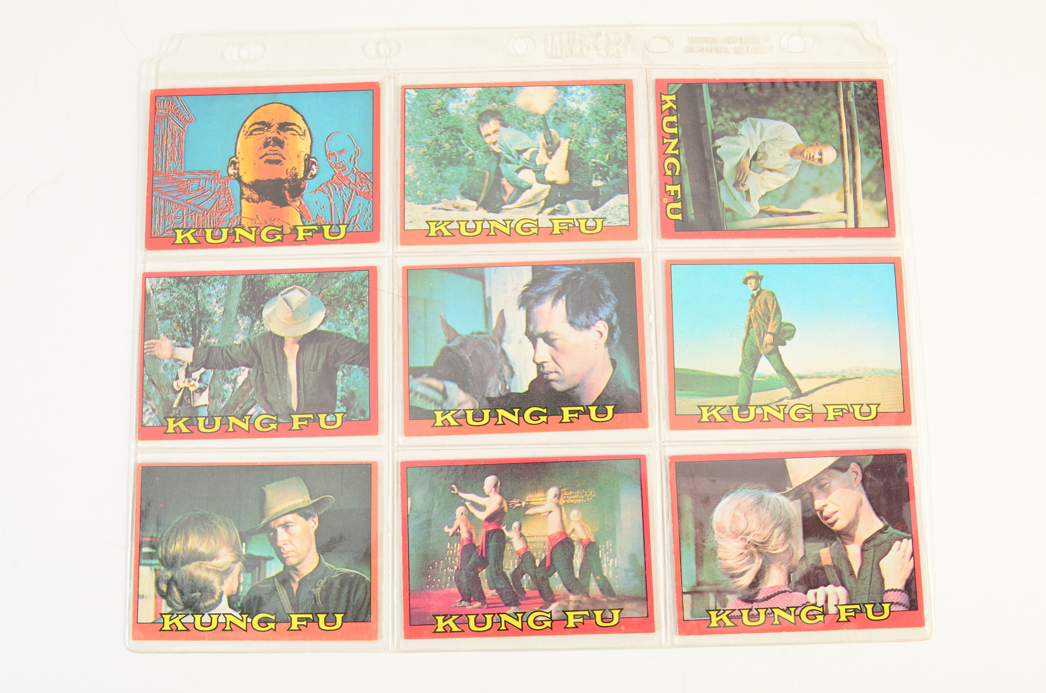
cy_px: 346
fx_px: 1087
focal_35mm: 38
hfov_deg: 51.4
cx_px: 523
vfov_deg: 35.3
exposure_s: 1/160
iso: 320
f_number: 11
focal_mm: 25
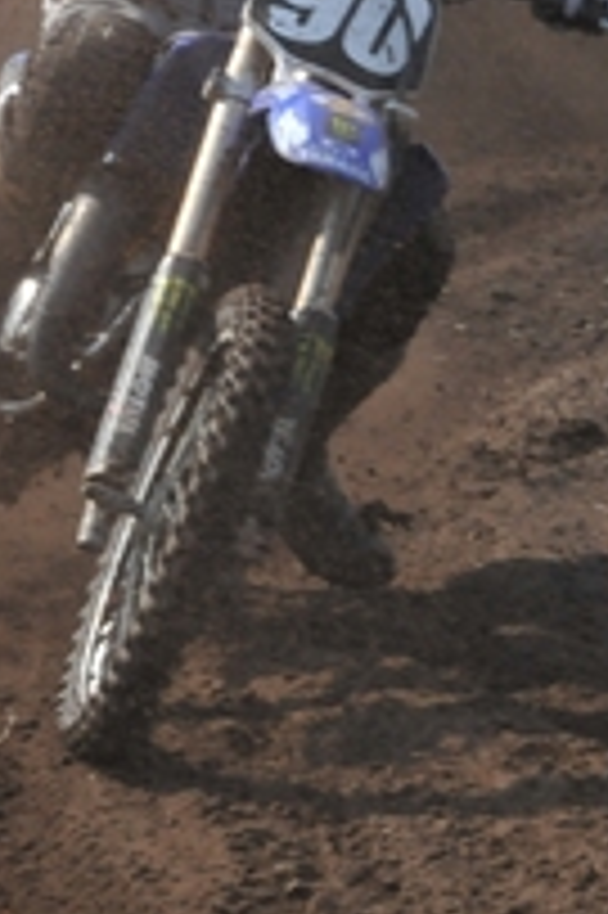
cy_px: 194
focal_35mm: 464
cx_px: 315
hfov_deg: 3.0
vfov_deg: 4.4
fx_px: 11786
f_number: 14
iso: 800
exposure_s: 1/800
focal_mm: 105
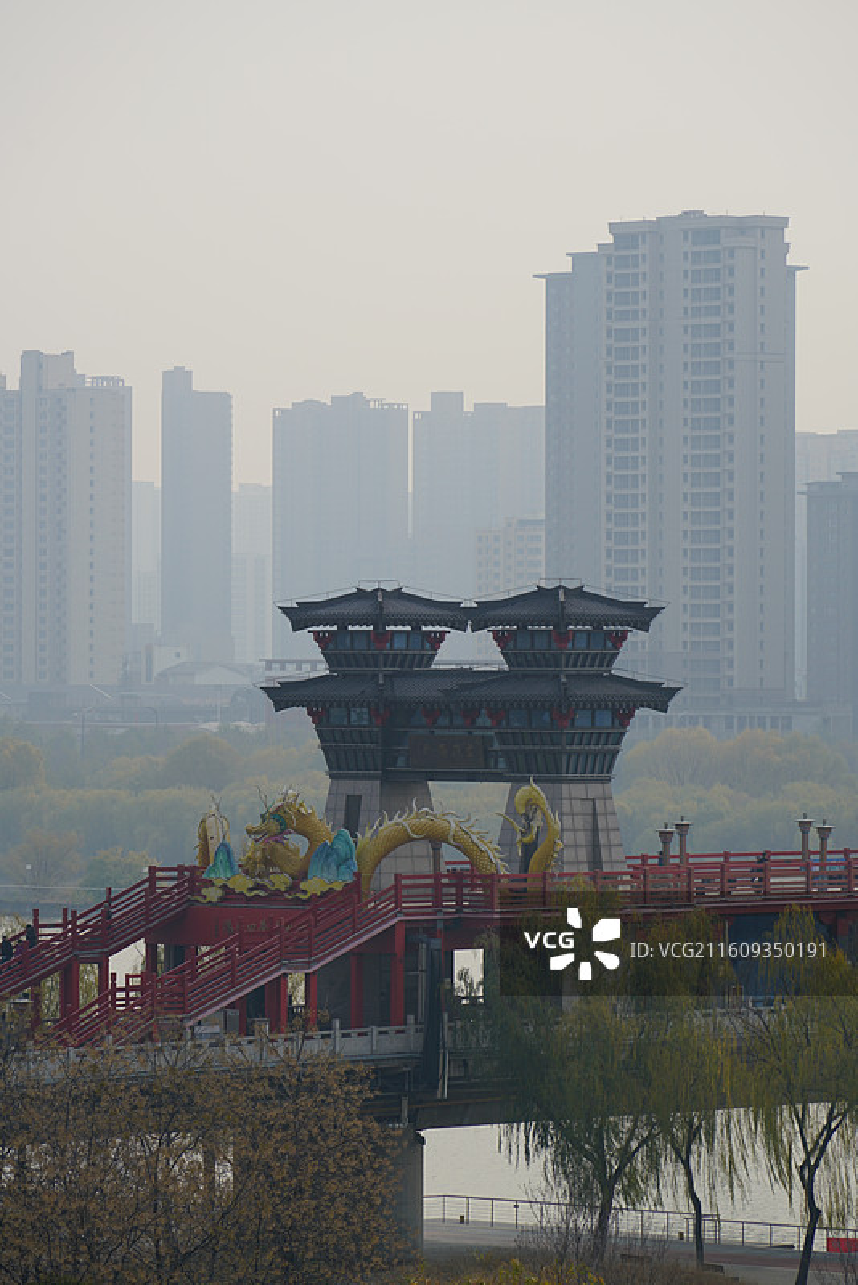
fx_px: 7143
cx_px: 429
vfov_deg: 10.3
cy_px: 642
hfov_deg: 6.9
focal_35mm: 200
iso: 100
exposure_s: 1/200
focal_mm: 200
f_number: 8
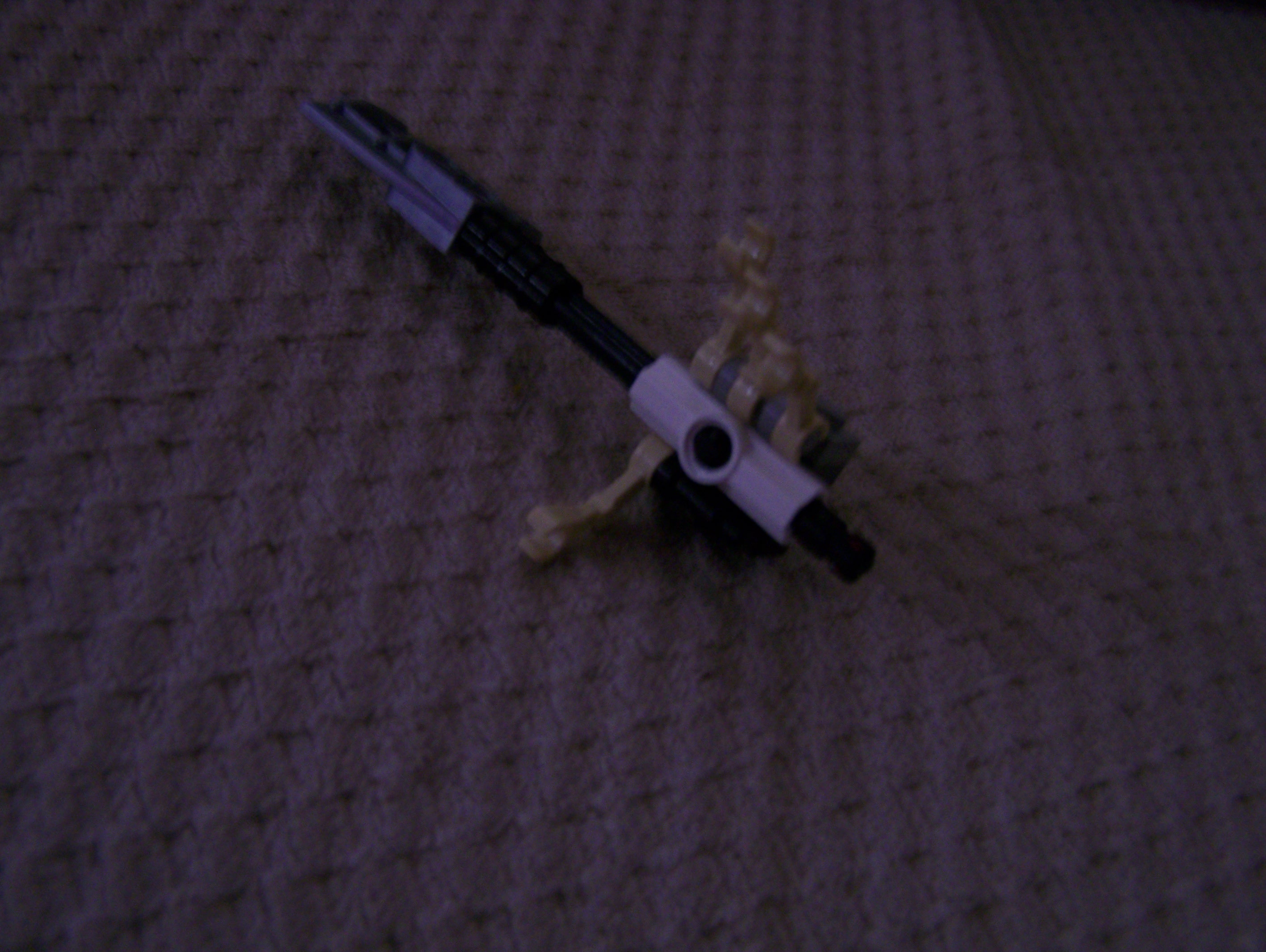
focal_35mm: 38
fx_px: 1391
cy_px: 476
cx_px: 633
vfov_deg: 37.8
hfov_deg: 48.9
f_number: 2.8
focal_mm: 6.3
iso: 160
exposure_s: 1/8
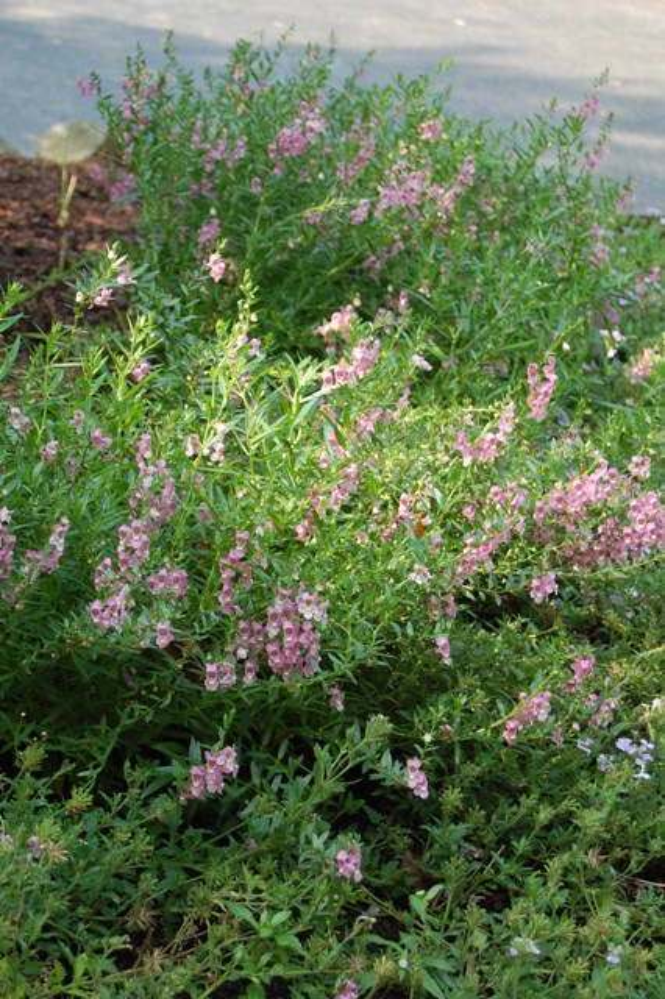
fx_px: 2288
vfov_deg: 24.6
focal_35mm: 82
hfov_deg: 16.5
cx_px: 332
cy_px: 500
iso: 220
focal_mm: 55
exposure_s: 1/125
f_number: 5.6
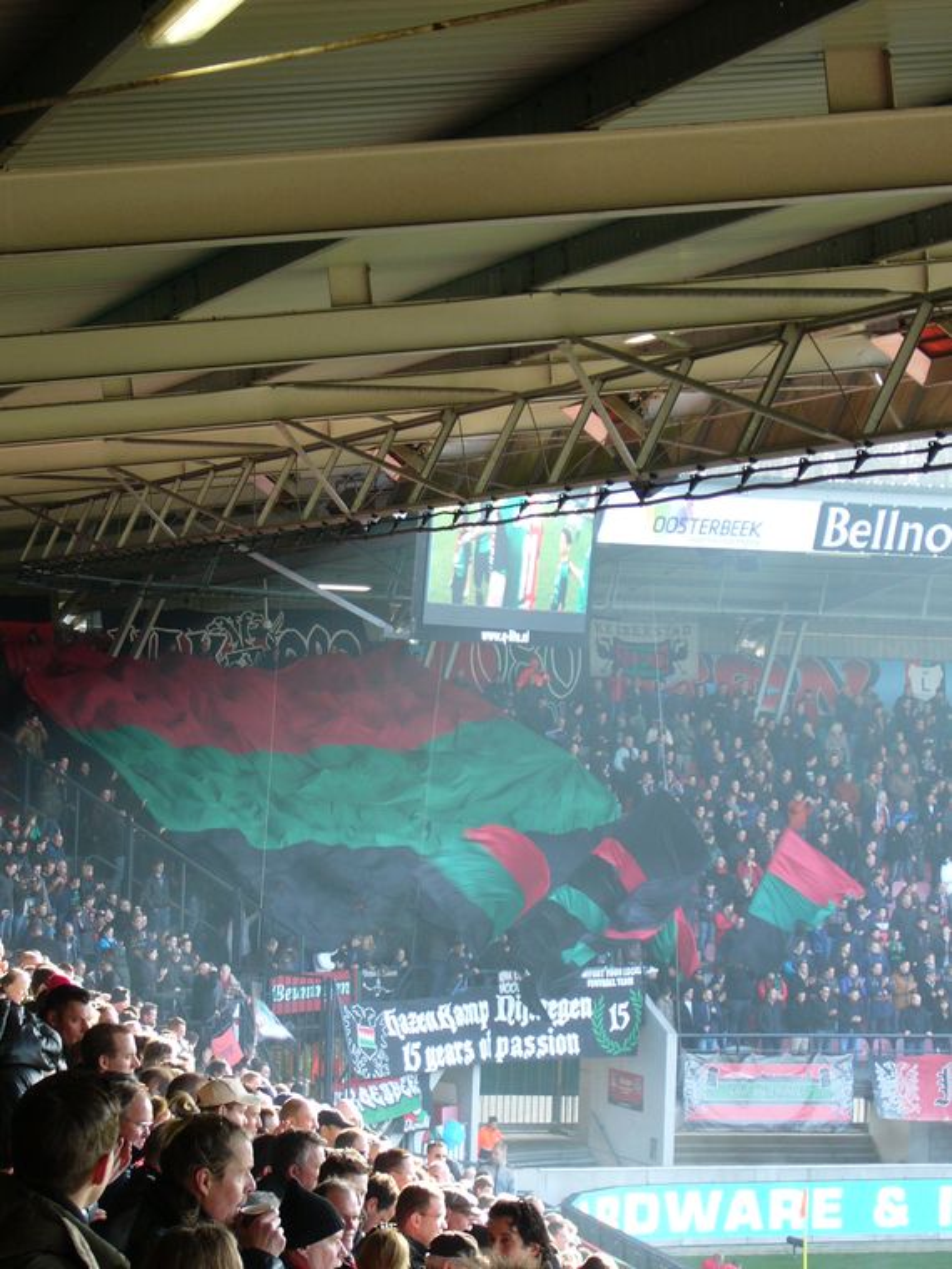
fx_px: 3667
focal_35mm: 100
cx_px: 476
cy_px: 634
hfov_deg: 14.8
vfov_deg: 19.6
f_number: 4.8
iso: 100
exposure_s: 1/30
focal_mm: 16.6
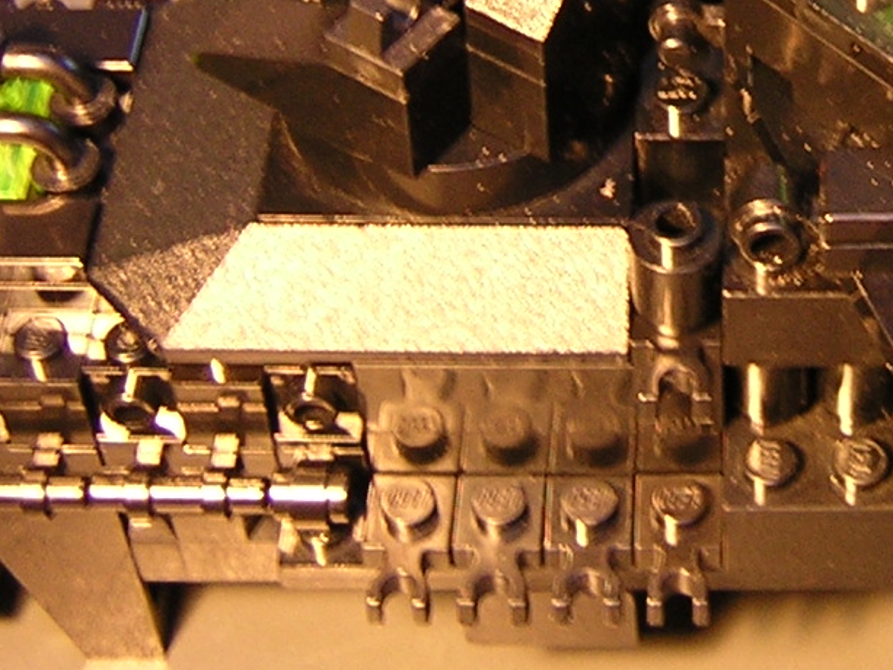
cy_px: -115
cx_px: 893
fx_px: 2425
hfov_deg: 20.2
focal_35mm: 94
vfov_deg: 15.2
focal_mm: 4.7
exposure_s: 1/3.4
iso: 182
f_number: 2.6
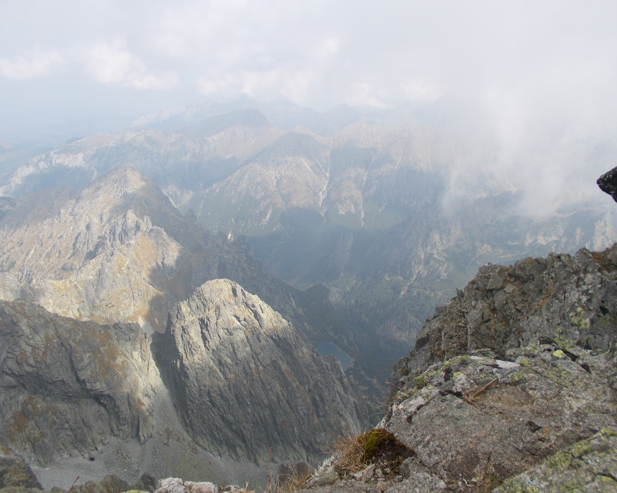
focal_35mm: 28
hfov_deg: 62.1
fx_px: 511
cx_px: 279
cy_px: 242
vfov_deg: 51.5
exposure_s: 1/80
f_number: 8
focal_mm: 4.6
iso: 80
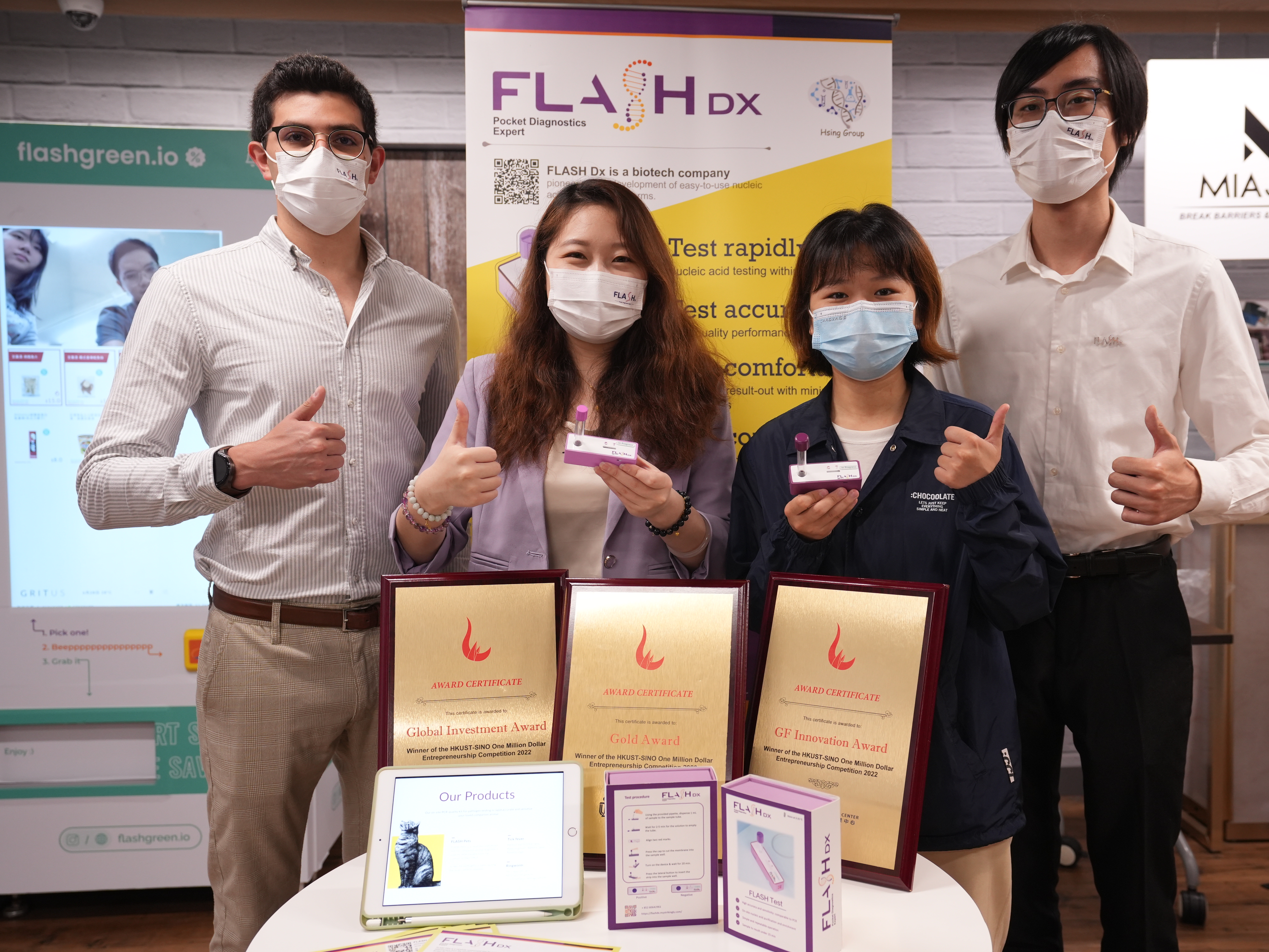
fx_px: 1173
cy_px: 482
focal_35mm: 32
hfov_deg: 56.7
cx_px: 709
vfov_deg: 44.2
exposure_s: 1/80
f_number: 4
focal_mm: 29
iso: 1000
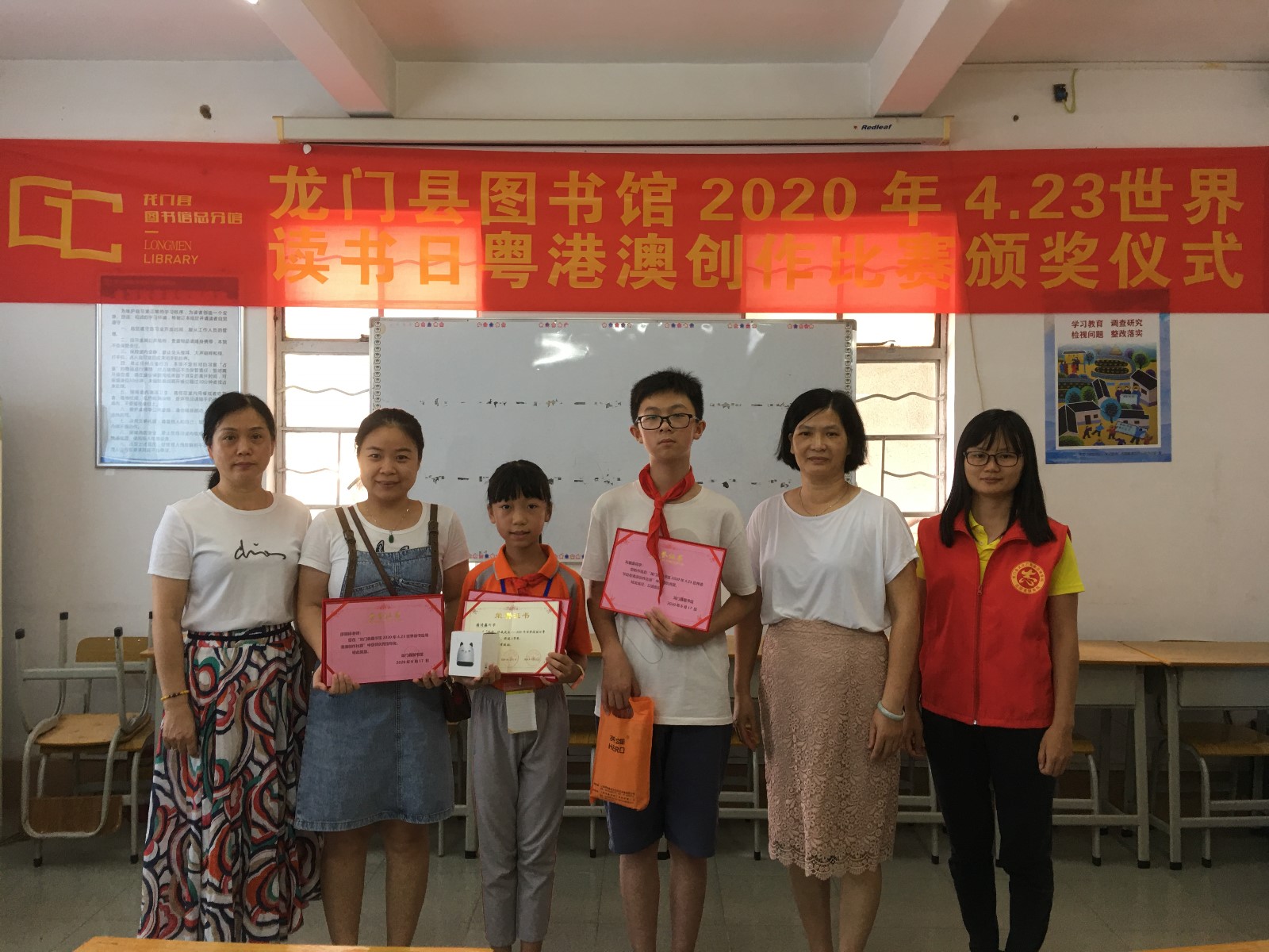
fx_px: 1063
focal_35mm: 29
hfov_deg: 61.7
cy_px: 476
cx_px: 634
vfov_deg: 48.2
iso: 40
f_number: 2.2
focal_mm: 4.15
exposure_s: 1/17
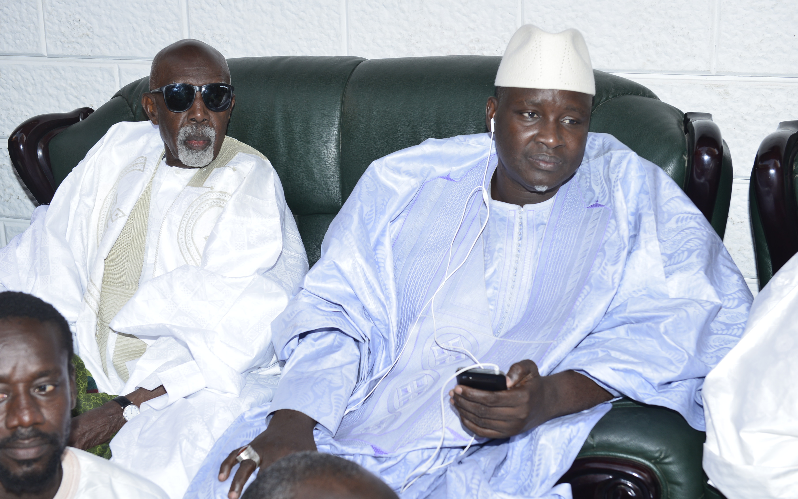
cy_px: 249
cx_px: 399
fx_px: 1174
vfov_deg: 24.0
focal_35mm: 54
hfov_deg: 37.5
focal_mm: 52
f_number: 5.6
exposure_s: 1/250
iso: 500
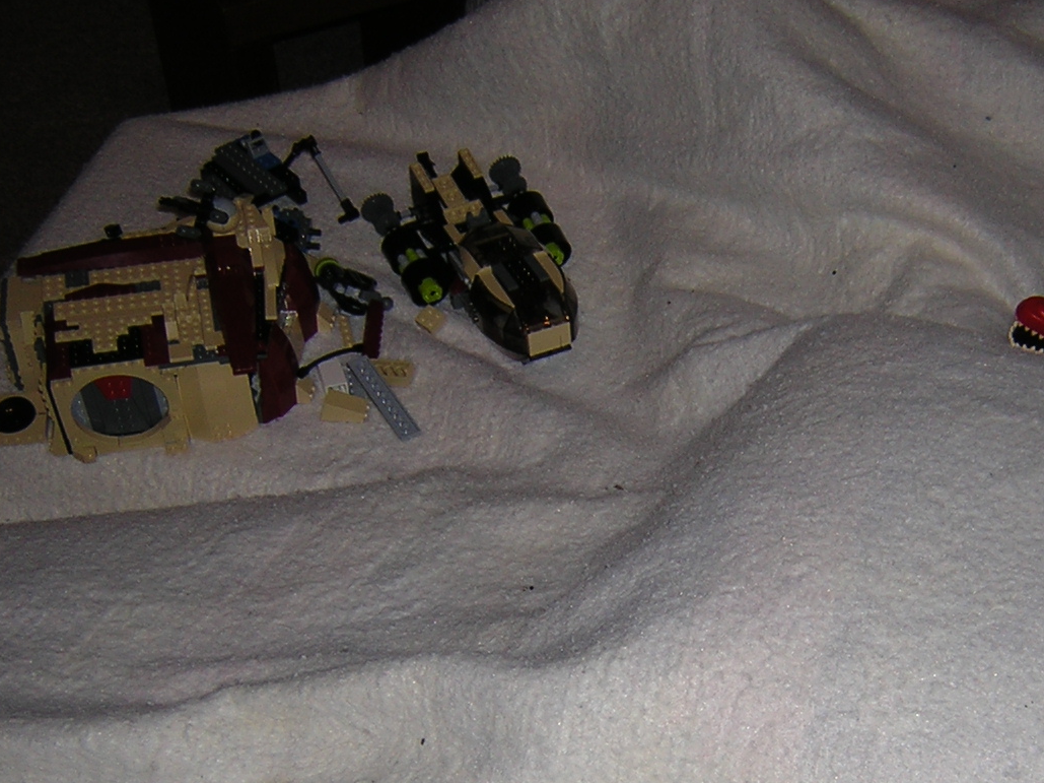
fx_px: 1688
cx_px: 695
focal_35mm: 56
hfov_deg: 34.1
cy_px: 604
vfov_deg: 25.7
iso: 100
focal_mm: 4.7
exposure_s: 1/60.1
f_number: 2.6
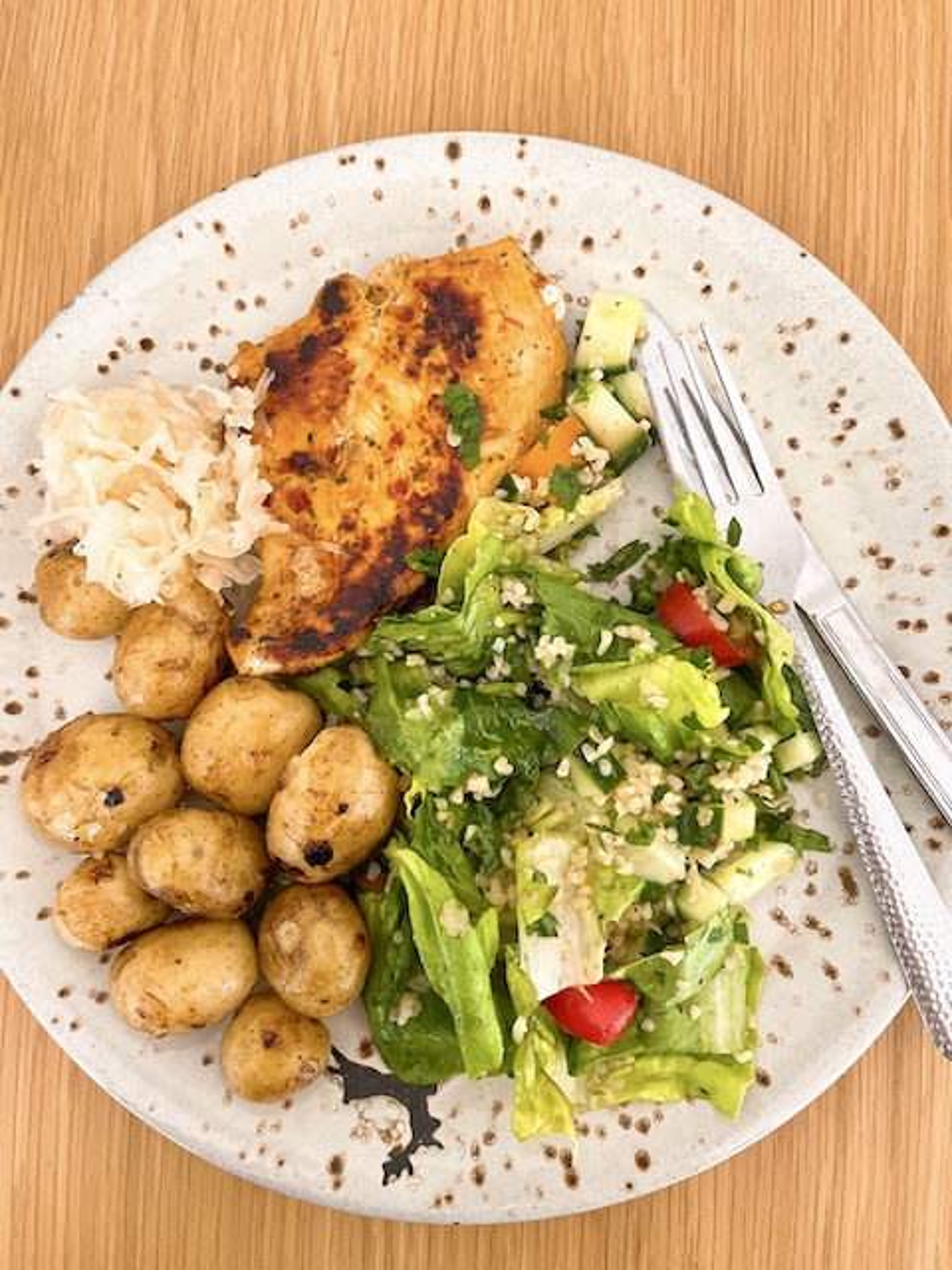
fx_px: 953
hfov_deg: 53.1
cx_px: 476
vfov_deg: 67.3
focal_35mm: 26
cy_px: 635
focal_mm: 5.1
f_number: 1.6
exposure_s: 1/60
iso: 320
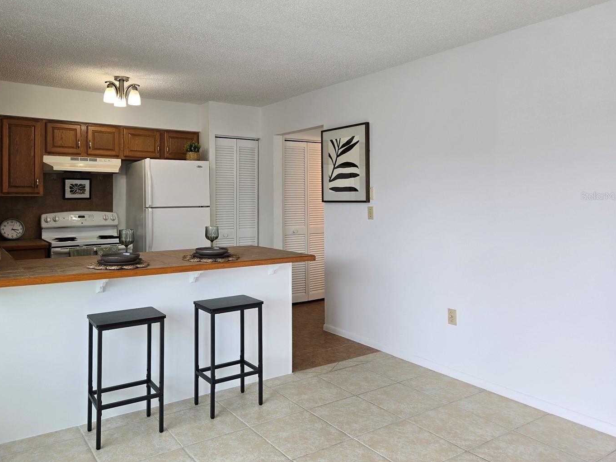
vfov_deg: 51.2
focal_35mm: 27
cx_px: 262
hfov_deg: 65.0
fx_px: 480
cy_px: 196
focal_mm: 5.4
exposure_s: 1/120
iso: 50
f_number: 1.8
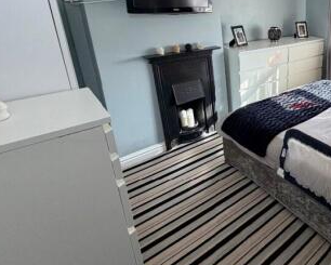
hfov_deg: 56.0
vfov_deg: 53.3
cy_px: 77
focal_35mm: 26
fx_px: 255
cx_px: 304
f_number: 2.2
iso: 64
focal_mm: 2.22
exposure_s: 1/128
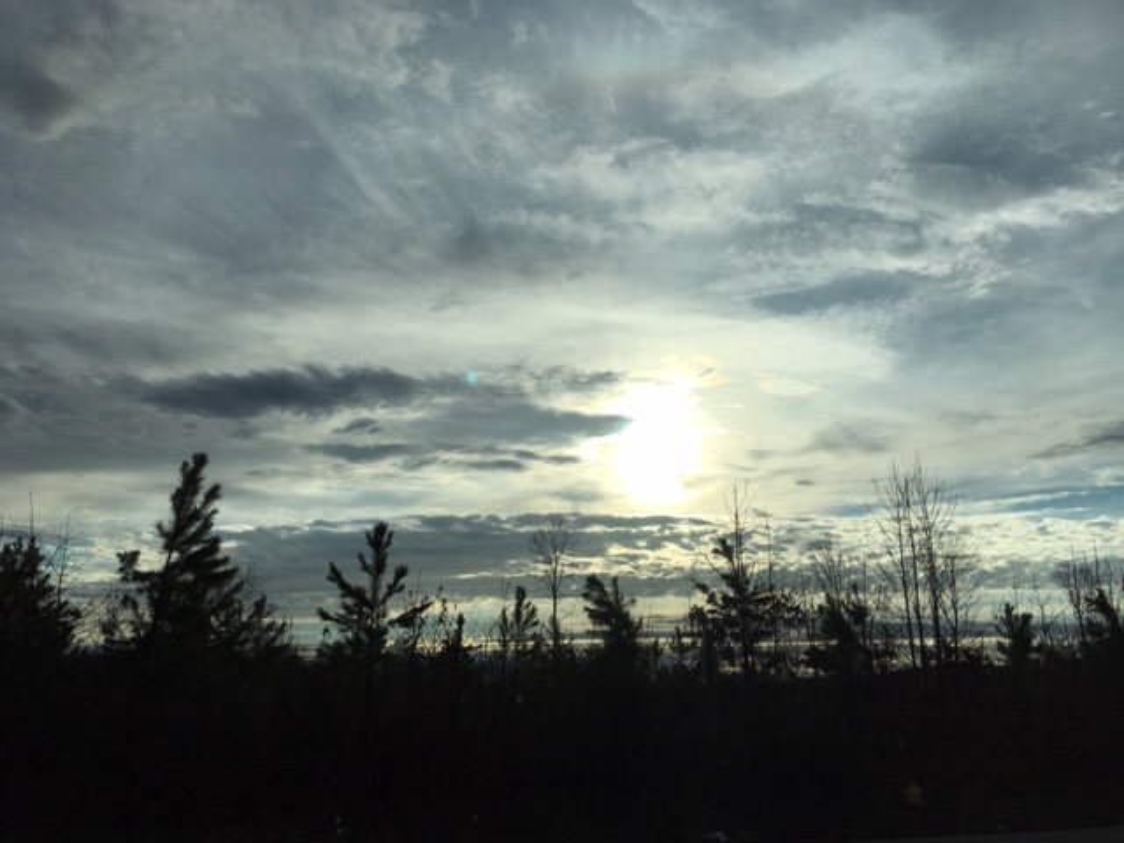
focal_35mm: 29
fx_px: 942
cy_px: 422
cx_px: 562
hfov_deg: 61.7
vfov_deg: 48.2
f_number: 2.2
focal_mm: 4.15
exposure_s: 1/5917
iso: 25
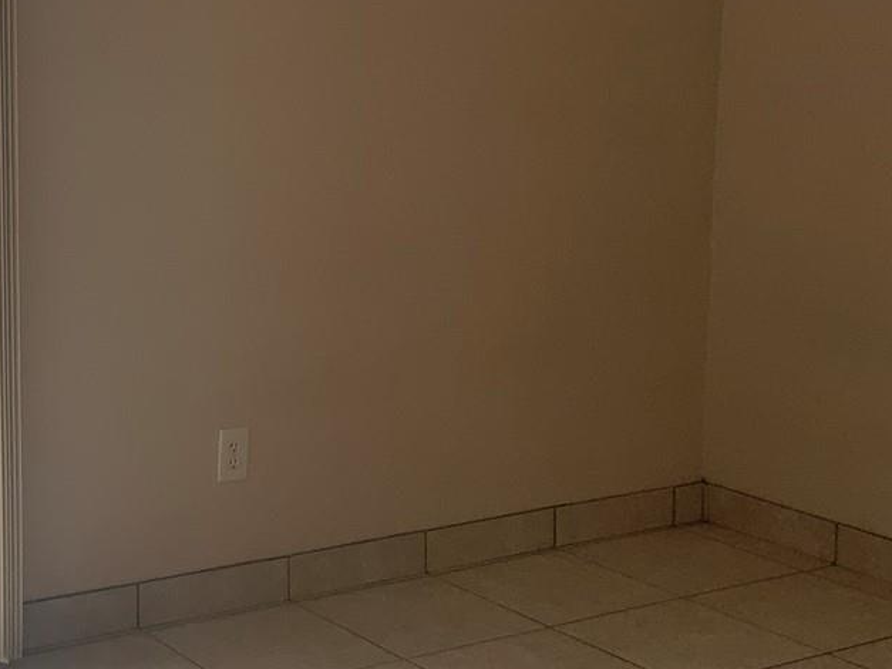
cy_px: 248
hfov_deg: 25.5
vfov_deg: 19.9
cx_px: 75
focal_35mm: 74
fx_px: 1906
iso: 16
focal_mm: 3
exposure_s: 1/294
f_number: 1.8
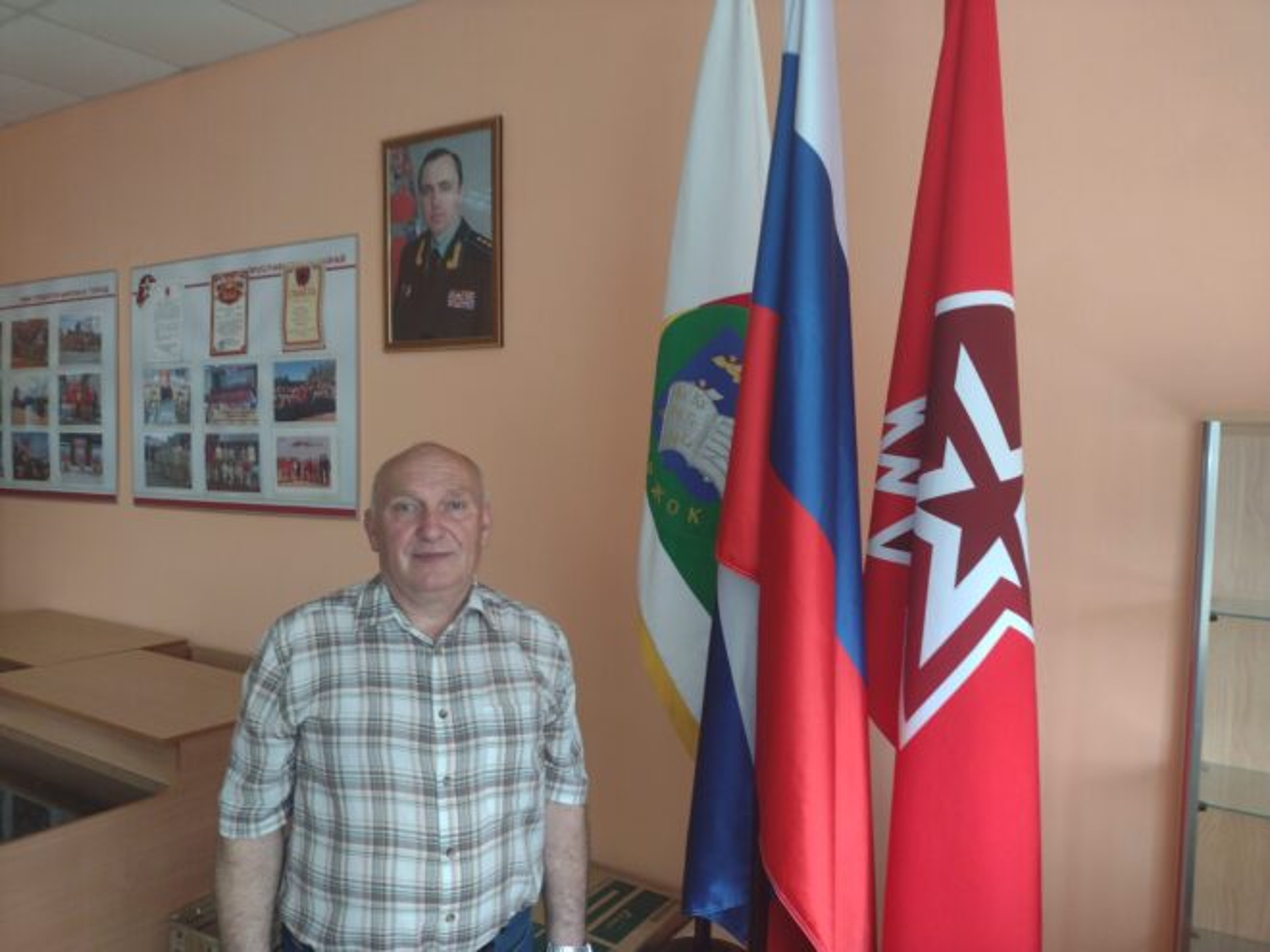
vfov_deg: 51.4
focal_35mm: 27
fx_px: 991
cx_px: 635
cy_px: 476
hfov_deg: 65.3
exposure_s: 1/50
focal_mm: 4.71
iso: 119
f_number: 1.7
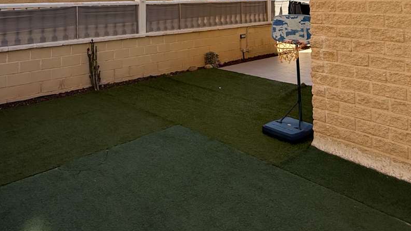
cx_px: 98
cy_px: -13
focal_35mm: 29
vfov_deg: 35.4
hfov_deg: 61.9
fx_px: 316
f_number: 2.2
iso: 50
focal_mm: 2.22
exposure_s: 1/1613
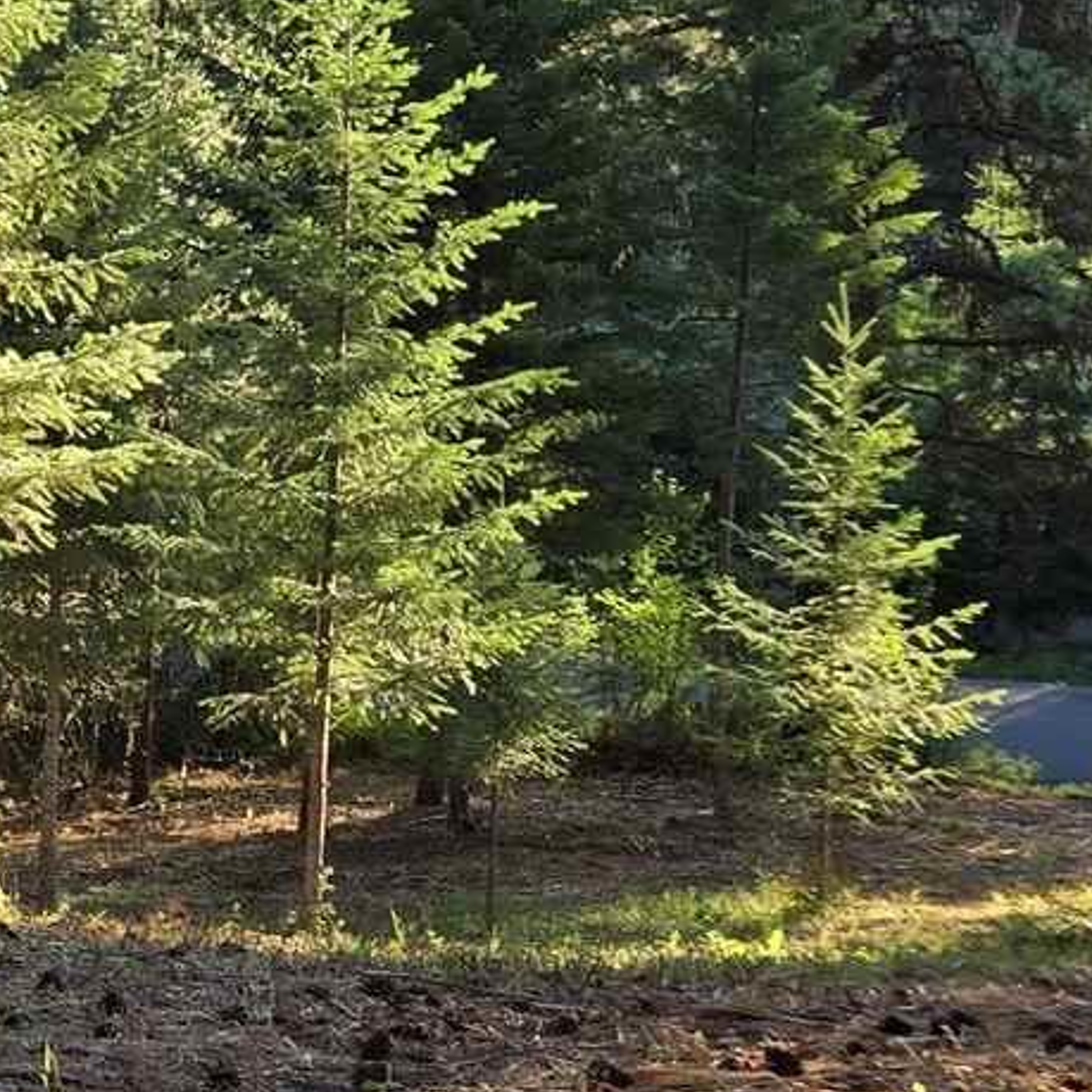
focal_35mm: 102
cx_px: -638
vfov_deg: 17.0
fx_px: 3640
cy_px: 664
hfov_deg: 15.5
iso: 25
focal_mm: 5.4
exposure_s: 1/301
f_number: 1.8
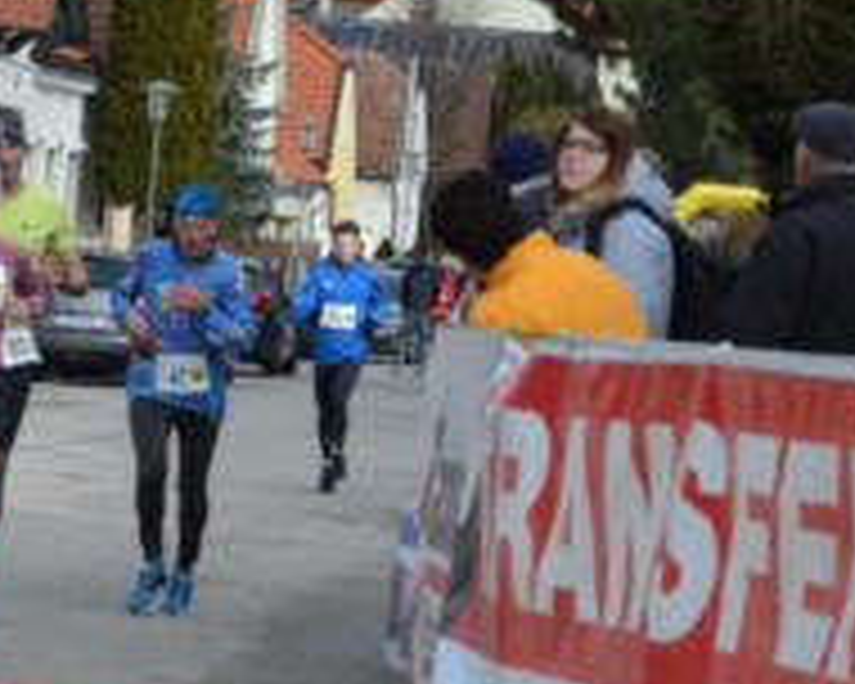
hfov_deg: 7.0
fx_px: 7015
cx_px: 207
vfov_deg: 5.6
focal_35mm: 277
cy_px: 461
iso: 560
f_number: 5.3
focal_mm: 75
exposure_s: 1/1000
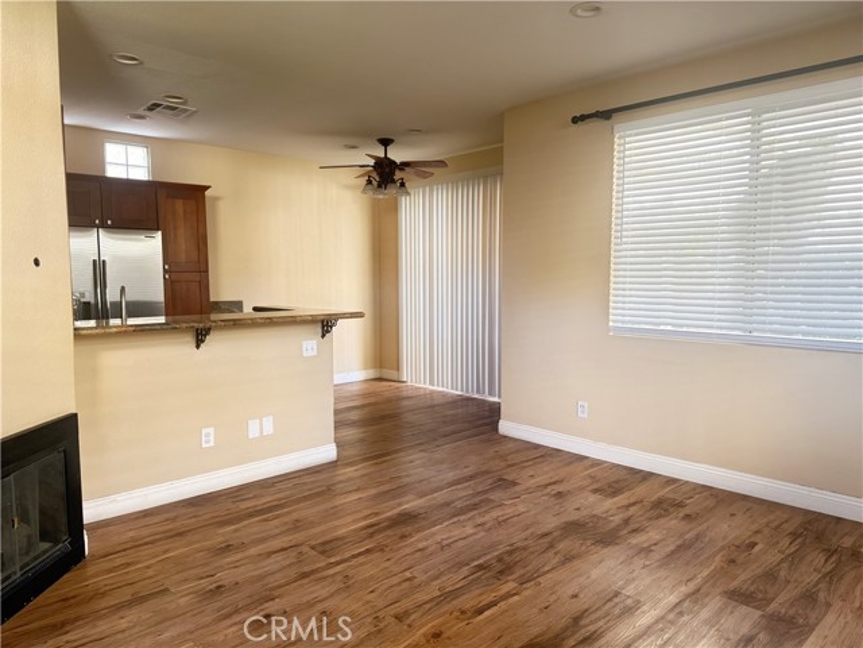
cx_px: 432
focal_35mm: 24
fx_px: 598
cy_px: 324
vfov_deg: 56.8
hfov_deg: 71.6
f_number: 1.78
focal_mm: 6.76
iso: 500
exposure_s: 1/60
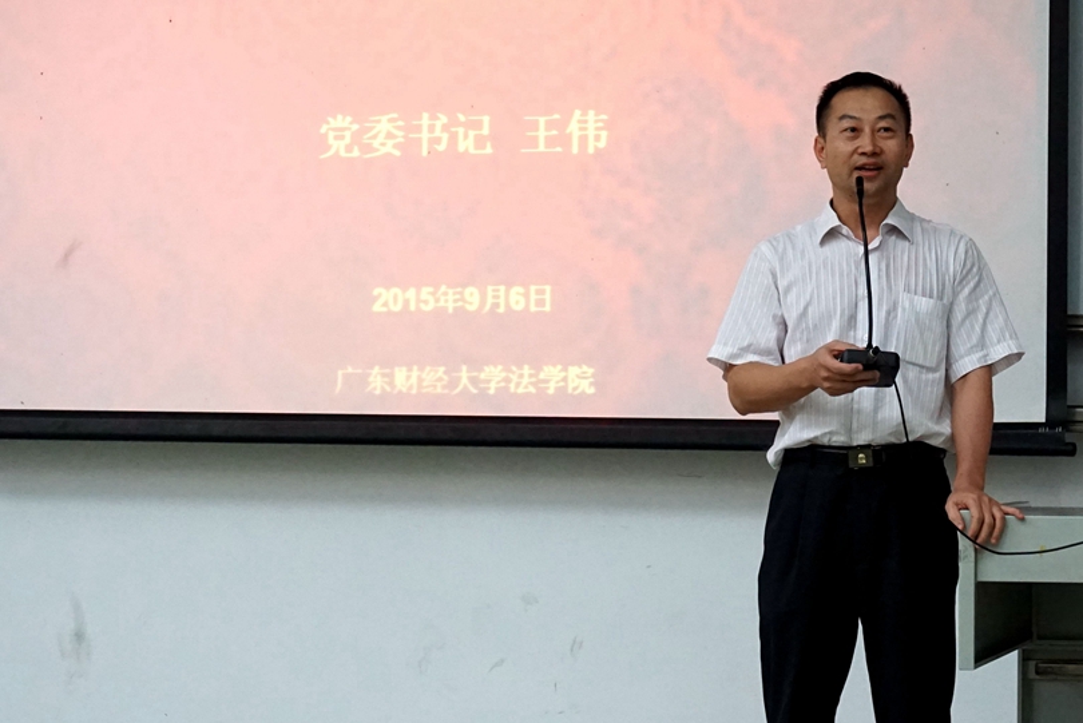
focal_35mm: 52
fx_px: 1580
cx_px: 542
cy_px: 362
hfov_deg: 37.8
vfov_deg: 25.8
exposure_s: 1/60
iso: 2000
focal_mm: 35
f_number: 5.6
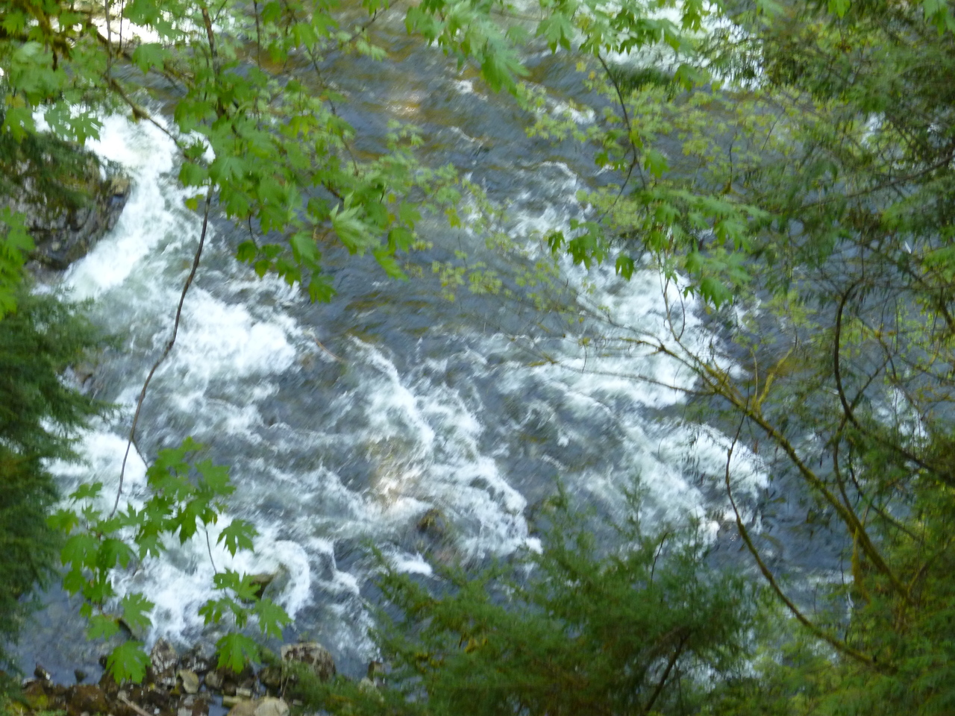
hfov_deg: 22.8
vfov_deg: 17.2
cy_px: 358
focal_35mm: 86
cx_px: 478
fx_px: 2373
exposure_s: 1/40
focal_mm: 15.4
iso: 200
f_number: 5.1
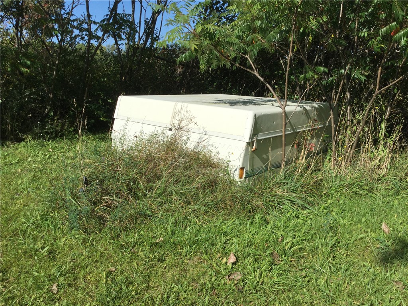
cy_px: 153
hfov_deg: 58.4
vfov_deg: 45.4
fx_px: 365
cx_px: 204
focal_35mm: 31
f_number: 2.4
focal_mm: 3.3
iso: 25
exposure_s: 1/1698
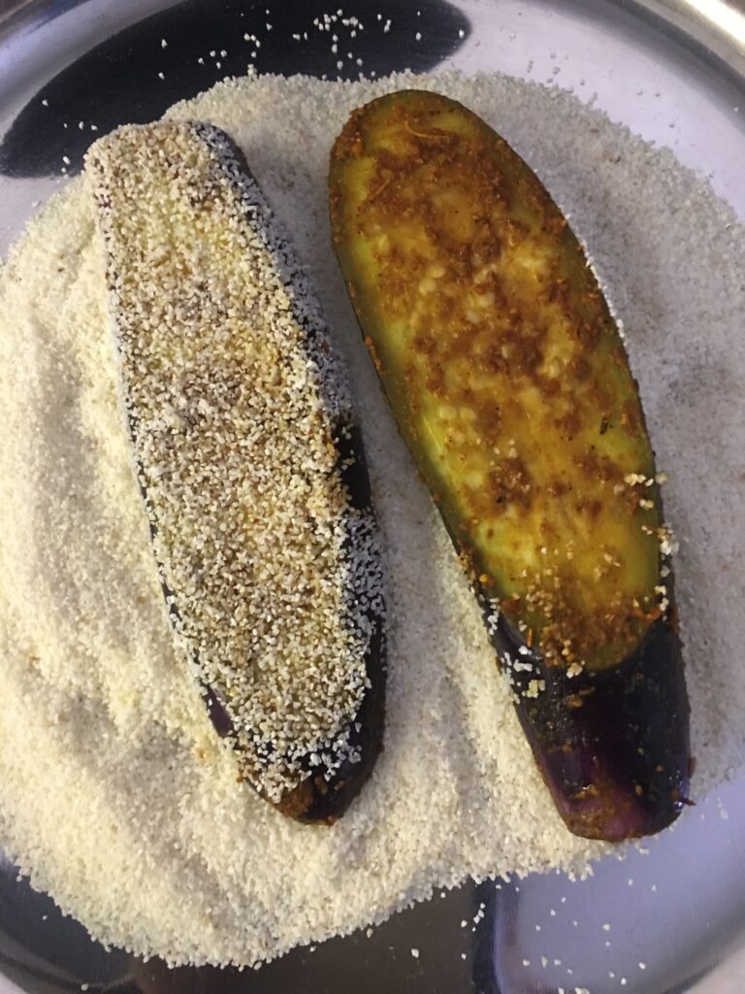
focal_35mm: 29
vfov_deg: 61.7
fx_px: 832
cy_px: 497
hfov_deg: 48.2
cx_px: 372
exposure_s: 1/8
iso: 160
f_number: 2.2
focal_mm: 4.15
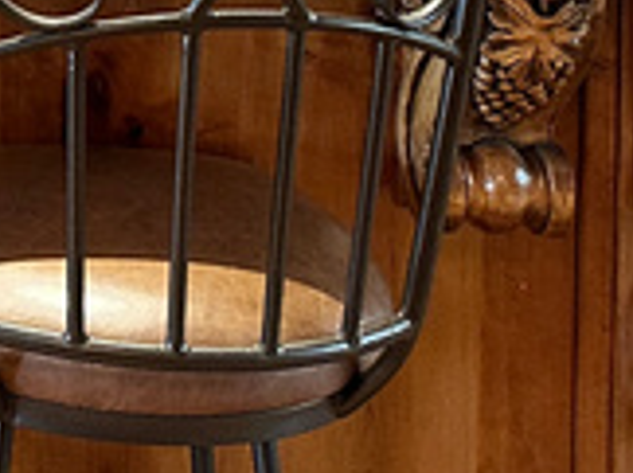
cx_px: -844
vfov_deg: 9.0
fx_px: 2775
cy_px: -539
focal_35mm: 152
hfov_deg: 11.1
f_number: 1.78
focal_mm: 6.86
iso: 200
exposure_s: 1/60
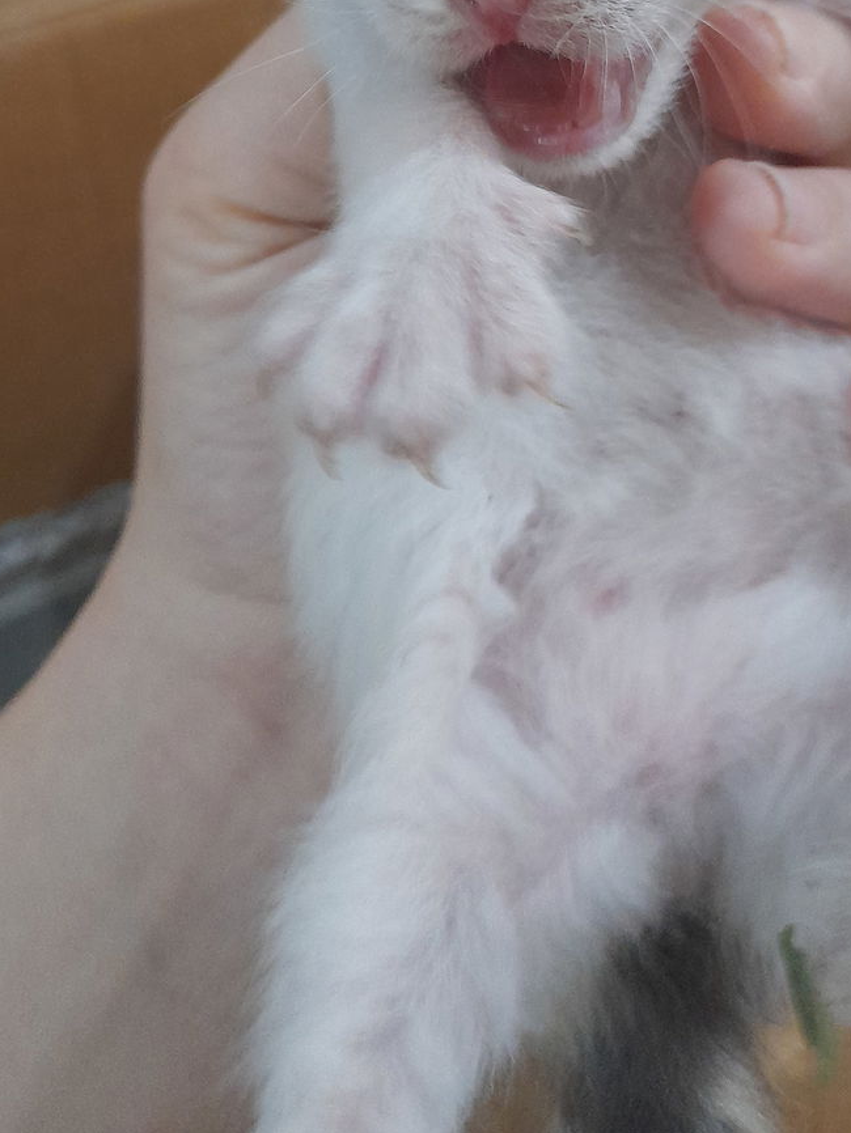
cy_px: 166
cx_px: 460
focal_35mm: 43
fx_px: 1409
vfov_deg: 41.2
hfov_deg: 33.6
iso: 400
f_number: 2
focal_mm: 4.6
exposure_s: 1/25
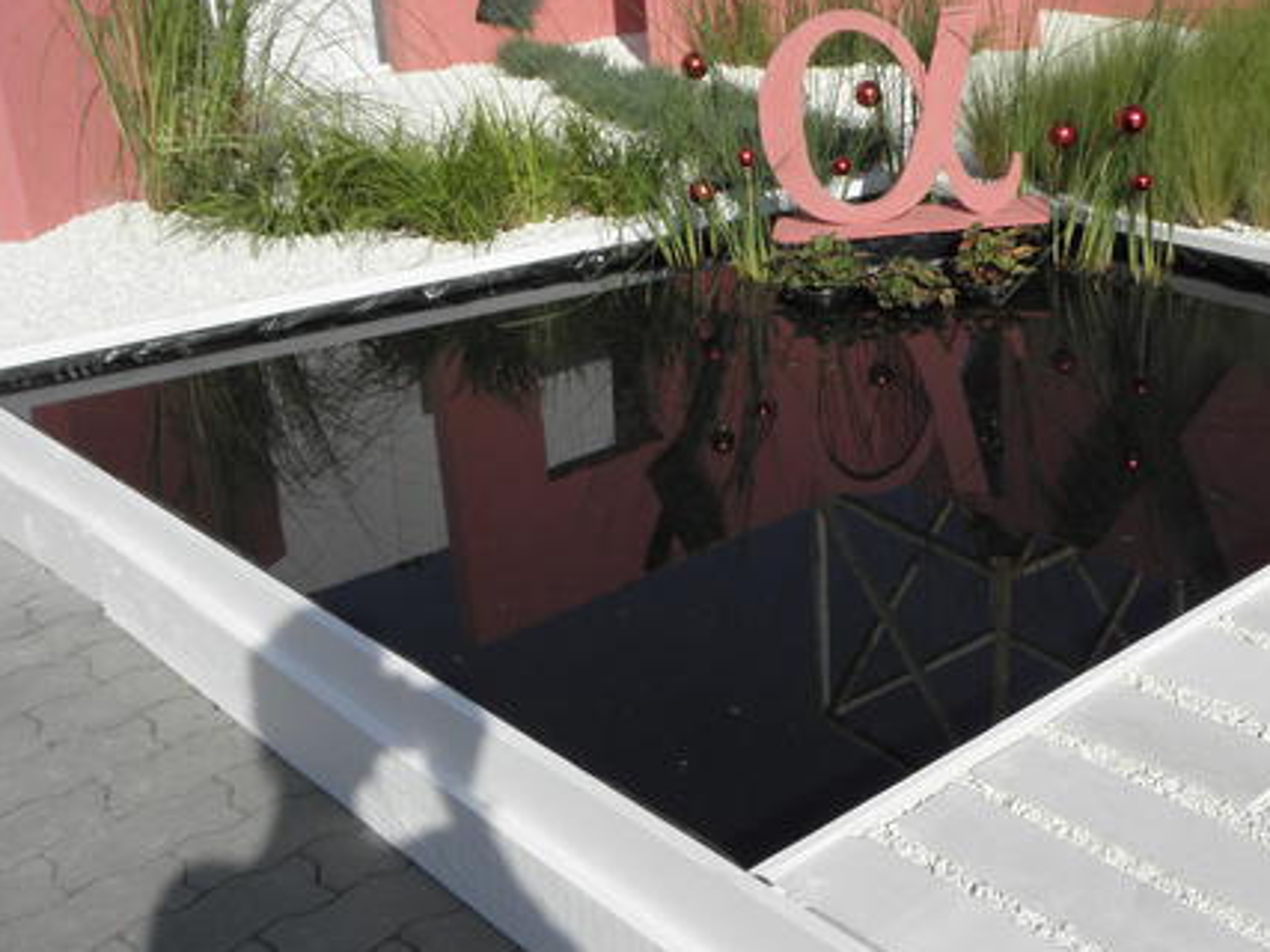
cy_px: 366
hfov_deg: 36.8
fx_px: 1871
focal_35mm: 51
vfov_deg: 28.5
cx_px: 925
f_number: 5.6
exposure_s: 1/400
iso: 64
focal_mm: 6.07
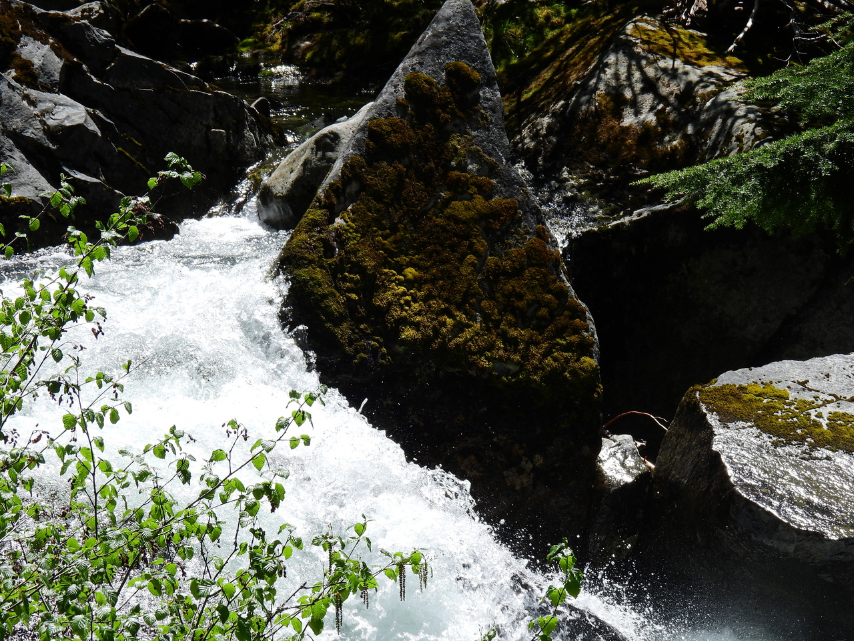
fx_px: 7895
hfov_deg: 6.2
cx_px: 427
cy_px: 320
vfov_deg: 4.6
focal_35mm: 320
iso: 100
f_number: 5
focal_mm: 57.1
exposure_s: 1/640
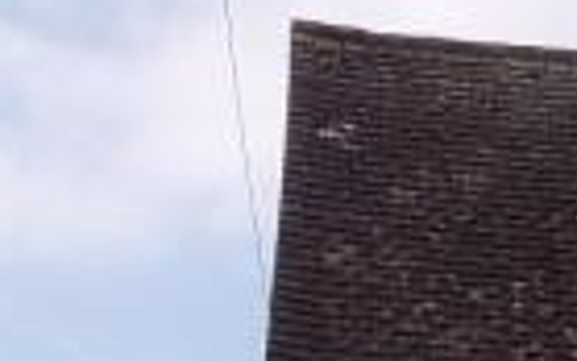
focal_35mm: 133
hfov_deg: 15.1
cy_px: 849
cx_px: 724
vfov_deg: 9.0
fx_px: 2092
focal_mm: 5.3
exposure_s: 1/640
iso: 80
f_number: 3.3
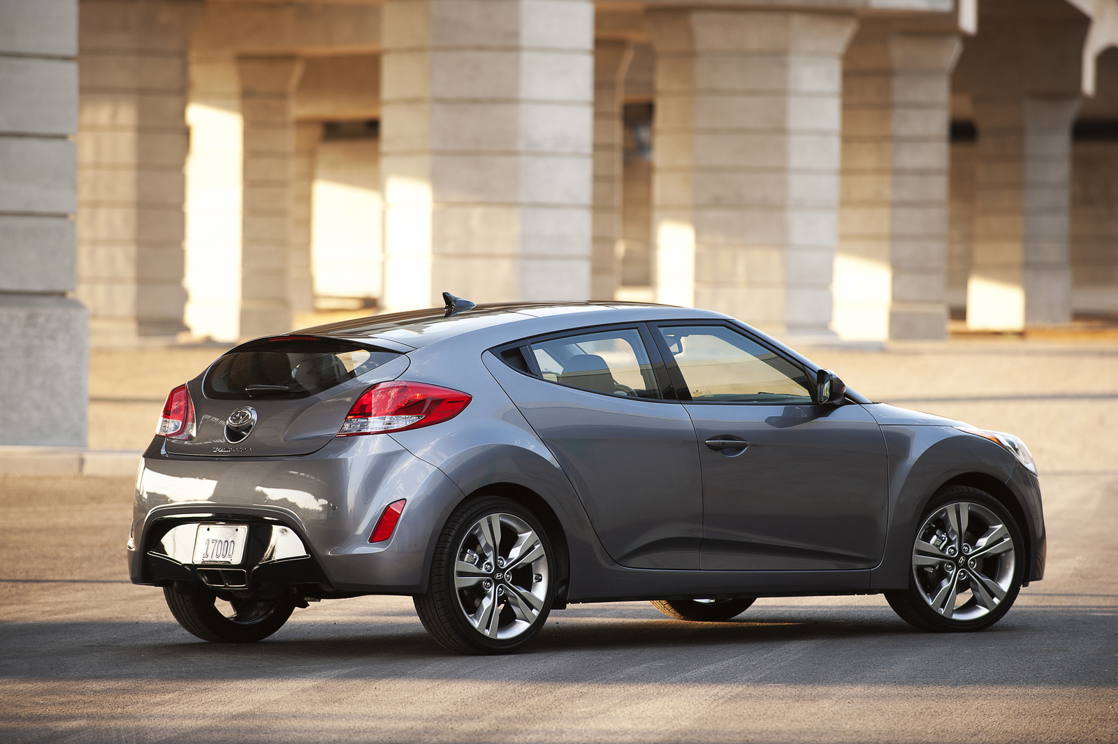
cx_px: 559
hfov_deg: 10.3
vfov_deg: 6.9
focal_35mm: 200
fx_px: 6208
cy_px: 372
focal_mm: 200
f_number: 3.5
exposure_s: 1/200
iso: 200
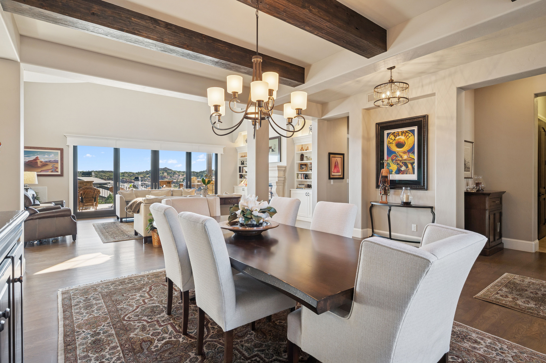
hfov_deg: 90.0
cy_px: 182
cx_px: 273
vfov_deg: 67.3
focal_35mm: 18
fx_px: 273
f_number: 9
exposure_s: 1/40
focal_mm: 18
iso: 400
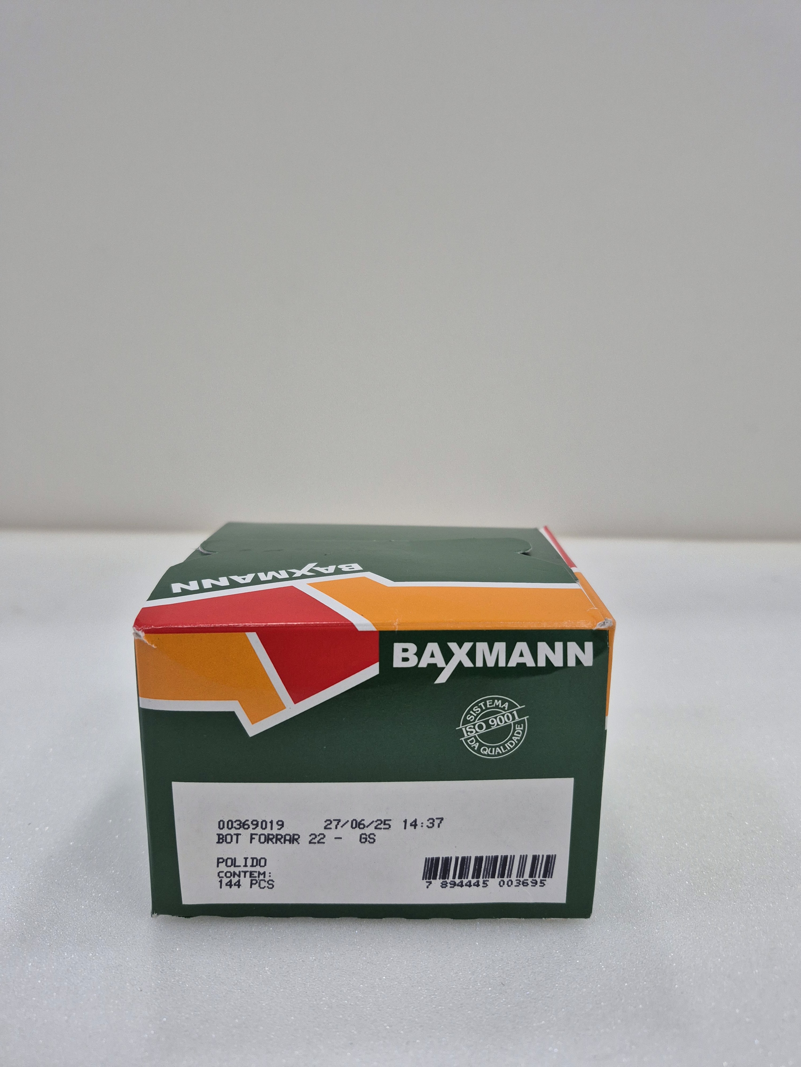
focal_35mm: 23
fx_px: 710
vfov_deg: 73.9
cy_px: 534
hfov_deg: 58.9
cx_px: 400
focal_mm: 5.4
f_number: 1.8
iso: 250
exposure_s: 1/180
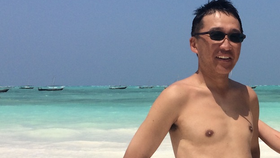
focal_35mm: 76
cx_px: 265
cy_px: 112
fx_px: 564
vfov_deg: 15.8
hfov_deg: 26.7
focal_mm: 4.15
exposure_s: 1/5128
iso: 40
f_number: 2.2
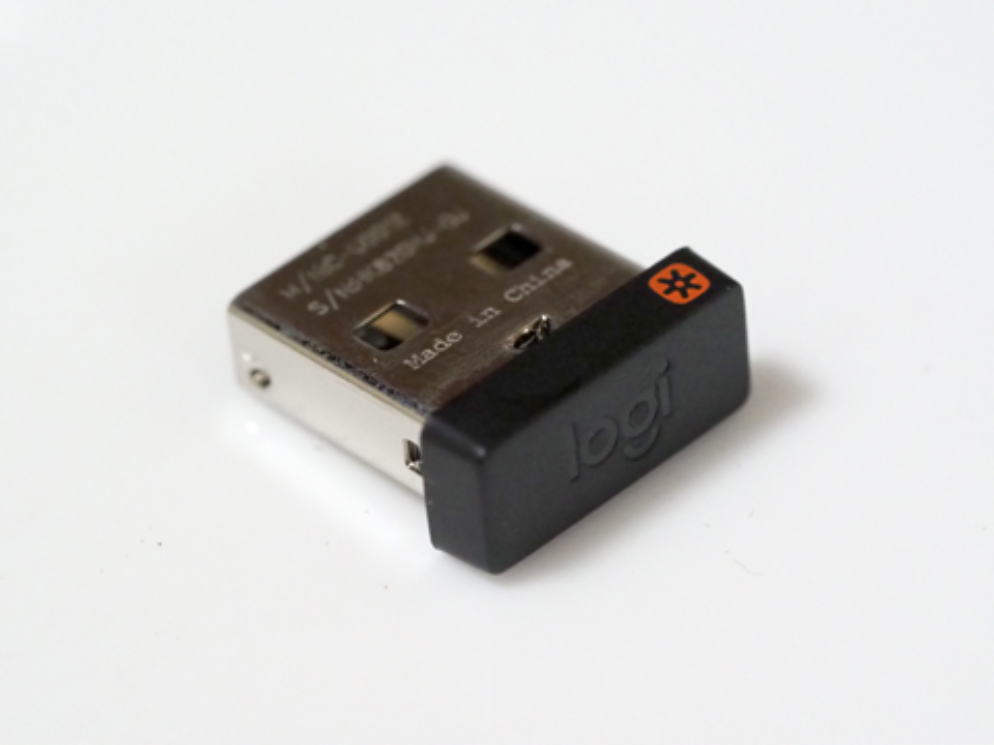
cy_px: 372
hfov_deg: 16.4
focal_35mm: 120
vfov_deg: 12.3
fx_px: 3446
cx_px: 497
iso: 6400
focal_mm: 60
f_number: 5
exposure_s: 1/125
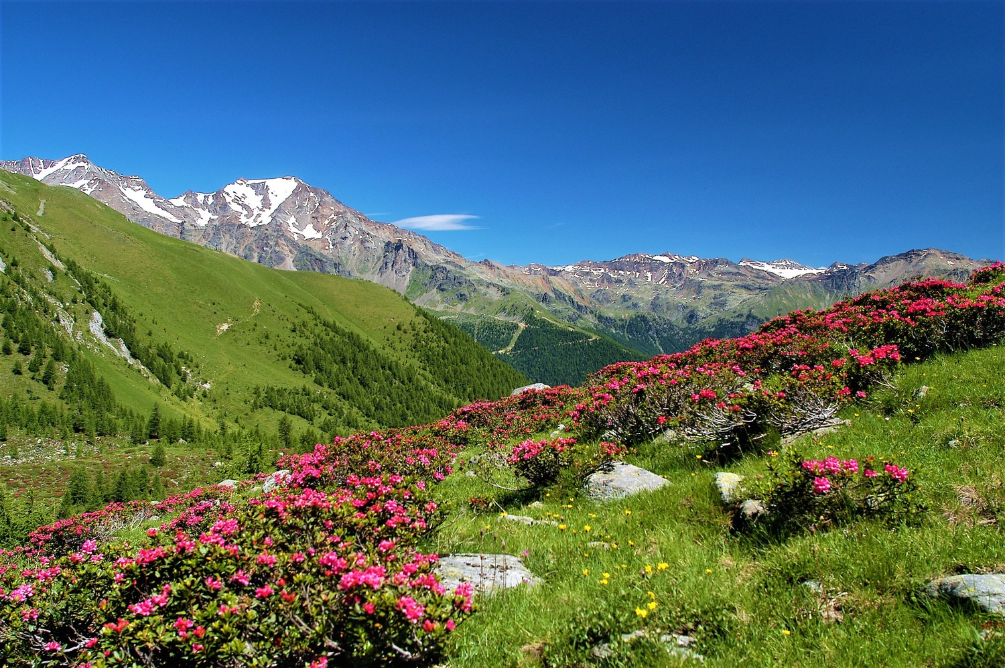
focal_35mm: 30
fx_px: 837
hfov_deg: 62.0
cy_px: 334
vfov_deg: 43.5
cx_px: 502
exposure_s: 1/160
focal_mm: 20
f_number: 6.3
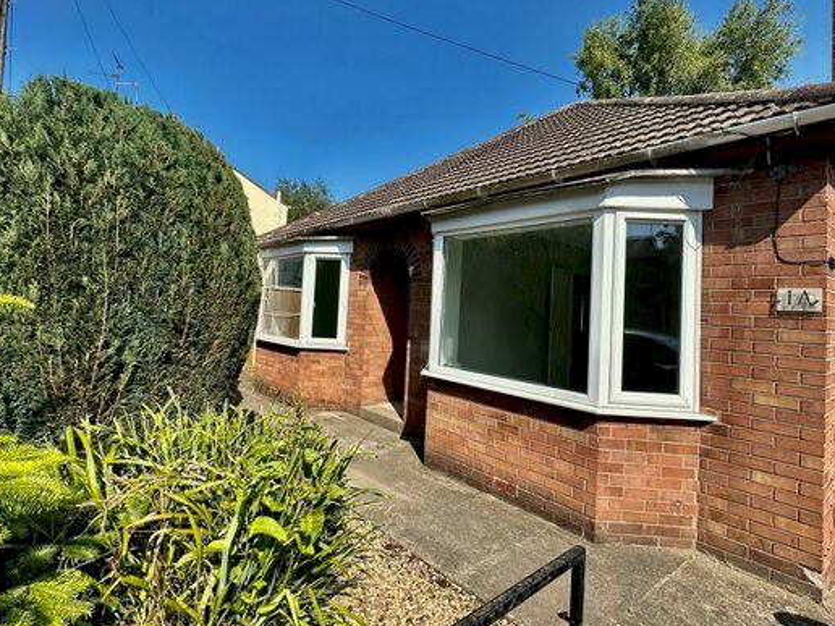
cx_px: 442
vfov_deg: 68.6
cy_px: 292
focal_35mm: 19
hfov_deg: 84.6
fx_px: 458
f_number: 2.2
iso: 50
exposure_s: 1/1887
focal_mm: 2.22
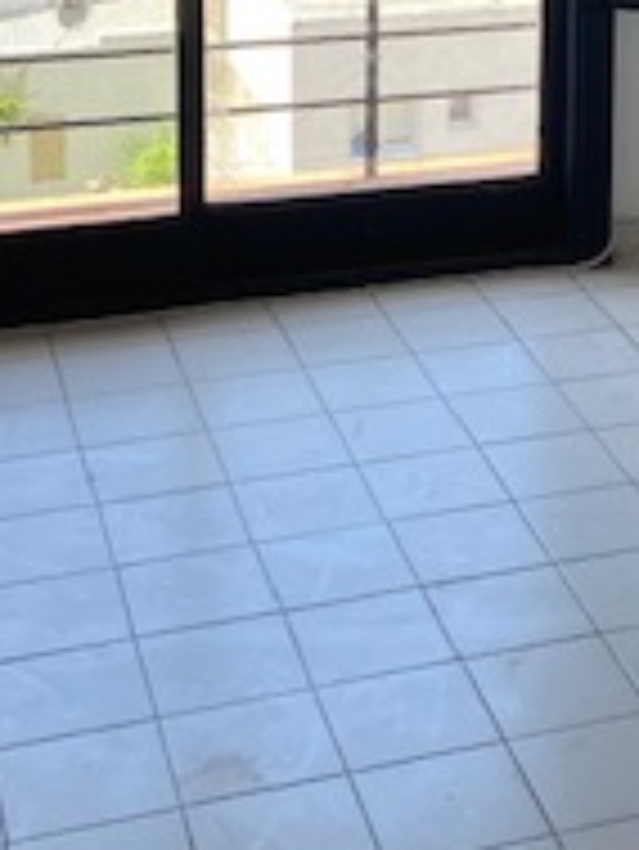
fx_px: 2163
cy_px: -54
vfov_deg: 21.3
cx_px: 639
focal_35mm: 88
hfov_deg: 16.5
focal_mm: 4.25
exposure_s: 1/182
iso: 32
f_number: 1.8
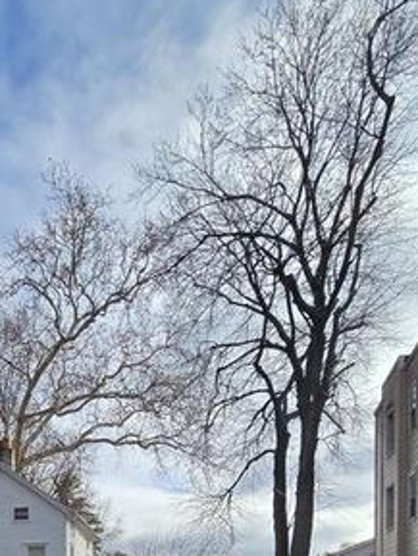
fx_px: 483
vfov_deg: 45.0
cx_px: 4
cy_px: 615
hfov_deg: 41.1
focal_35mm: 30
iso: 50
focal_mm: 2.2
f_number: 2.2
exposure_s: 1/2890
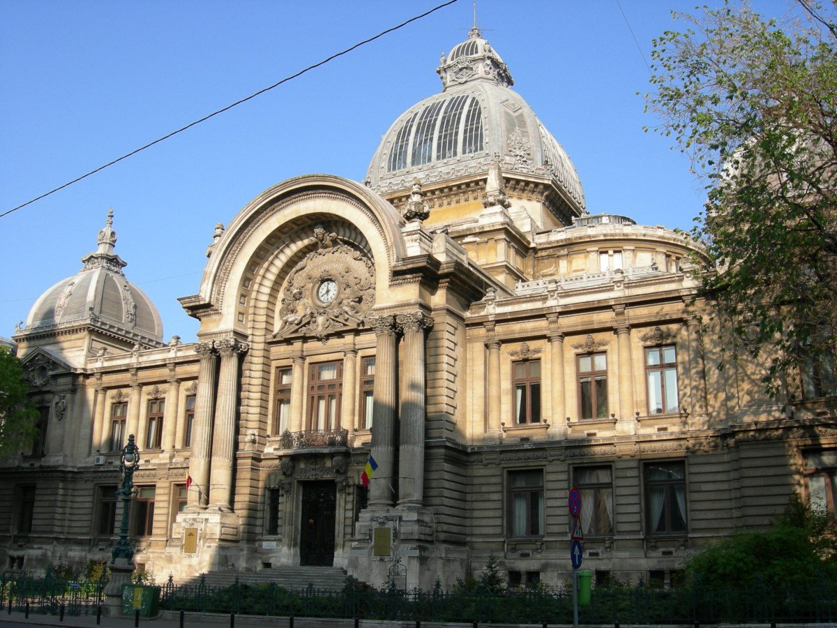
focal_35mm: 36
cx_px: 418
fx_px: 870
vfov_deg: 39.7
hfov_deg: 51.4
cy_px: 314
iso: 64
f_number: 5.4
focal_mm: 7.5
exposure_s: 1/208
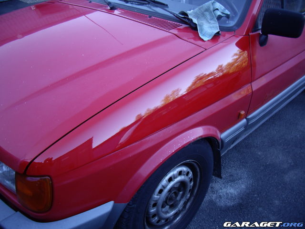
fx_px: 335
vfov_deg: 37.7
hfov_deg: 49.0
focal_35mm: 38
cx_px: 152
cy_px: 114
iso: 100
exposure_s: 1/60
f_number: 2.8
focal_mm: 7.9
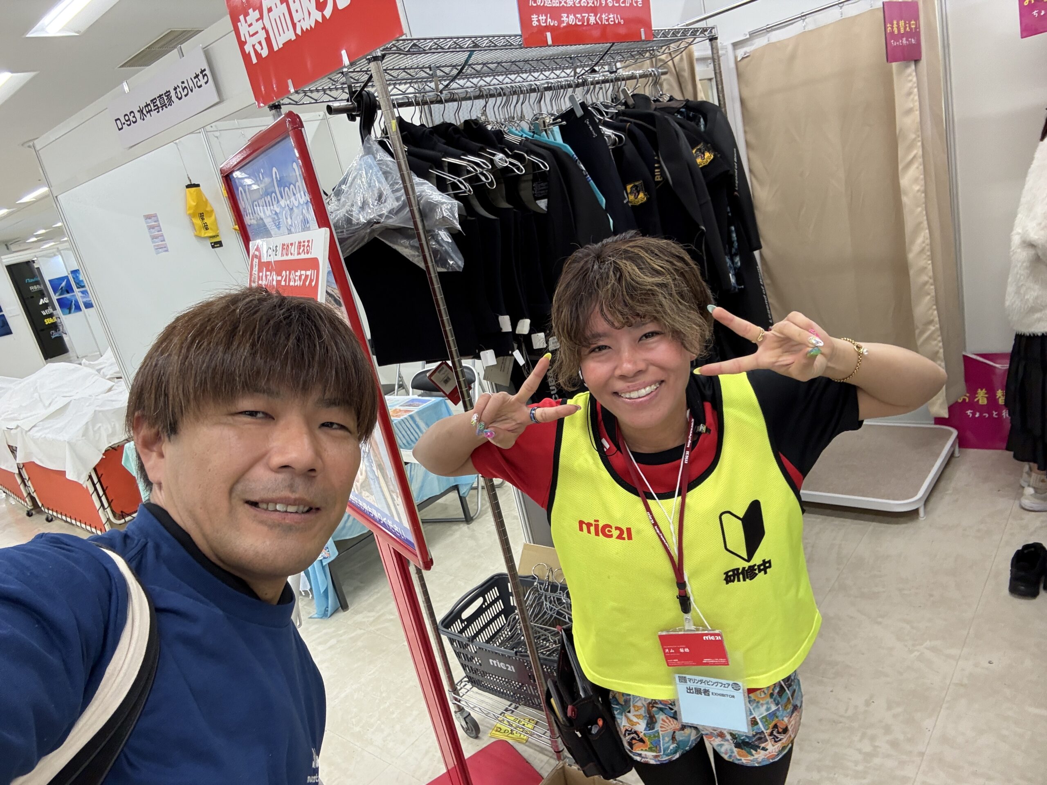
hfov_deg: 73.9
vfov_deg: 58.9
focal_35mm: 23
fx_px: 696
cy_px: 392
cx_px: 524
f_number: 1.9
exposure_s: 1/60
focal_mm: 2.69
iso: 125
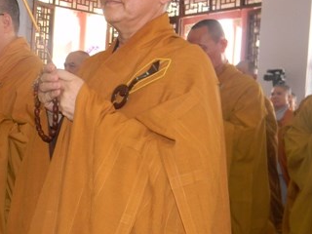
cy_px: 110
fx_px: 505
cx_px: 74
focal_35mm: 56
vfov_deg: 26.1
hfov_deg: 33.6
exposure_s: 1/26
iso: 200
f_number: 3.5
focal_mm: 5
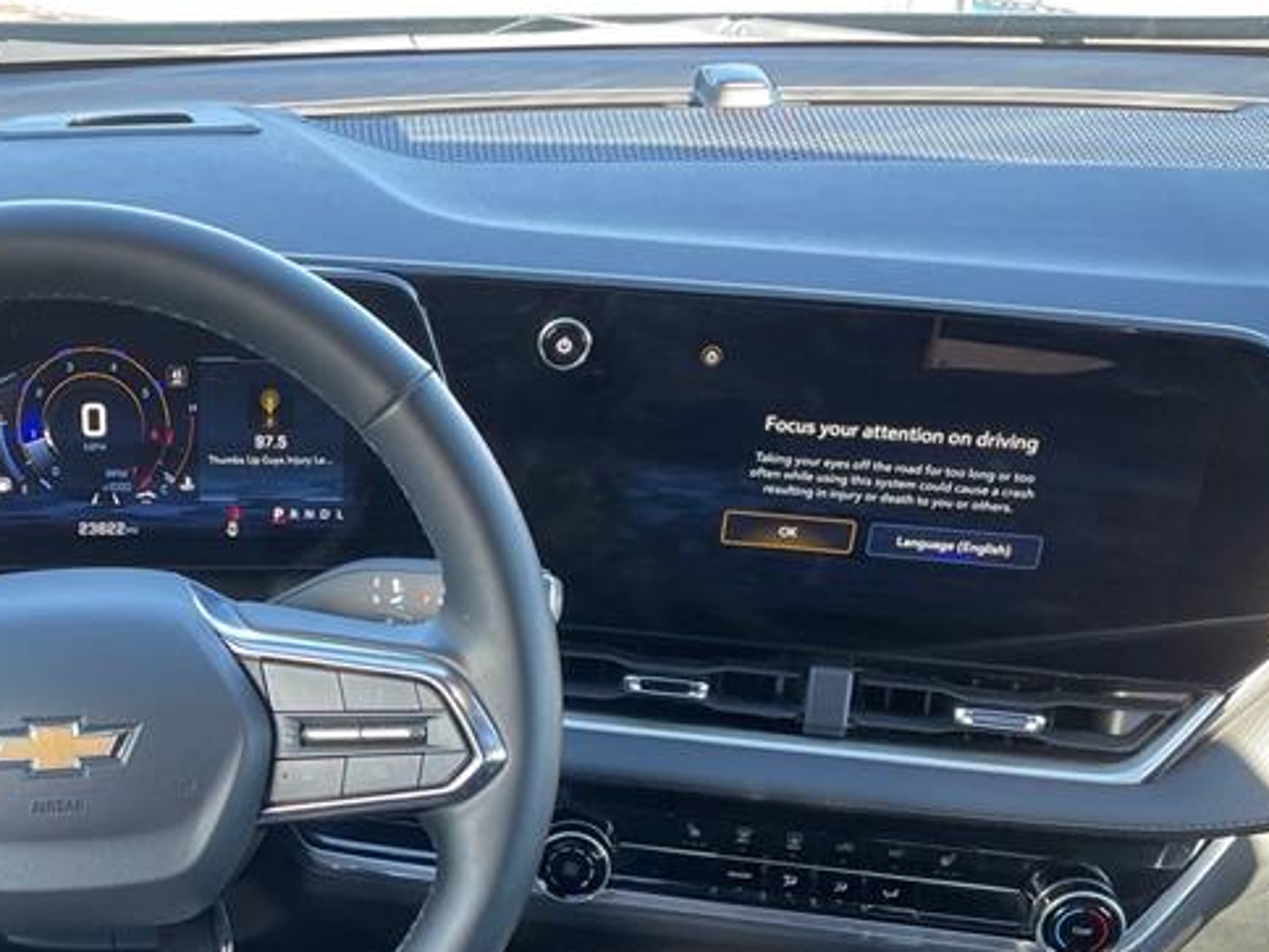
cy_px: 842
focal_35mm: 55
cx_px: 176
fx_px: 2016
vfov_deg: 25.8
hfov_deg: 33.4
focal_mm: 4.2
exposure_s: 1/121
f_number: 1.6
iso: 100
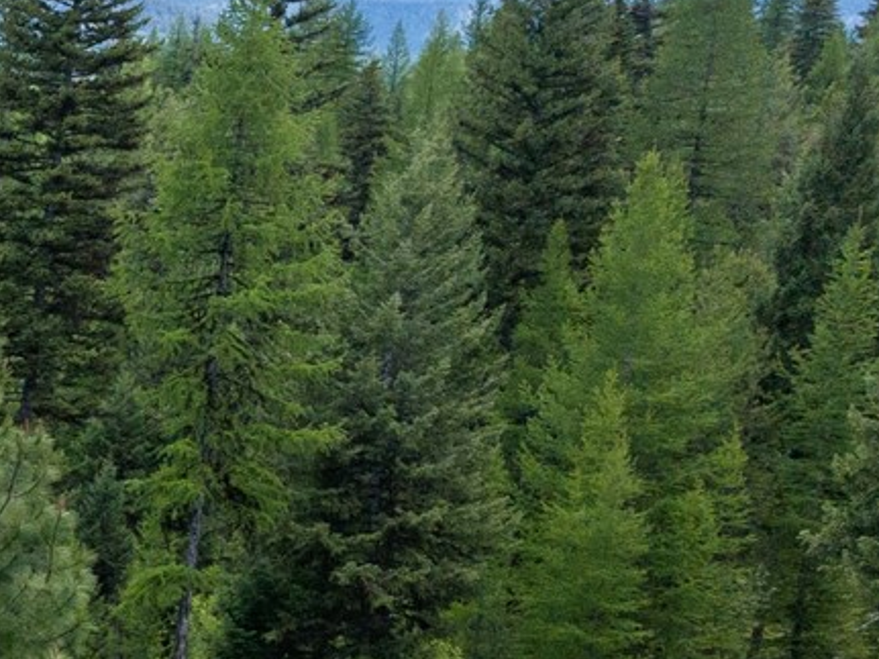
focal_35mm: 114
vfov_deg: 12.5
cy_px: 890
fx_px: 2894
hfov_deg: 14.8
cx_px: -754
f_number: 2.8
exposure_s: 1/4000
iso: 400
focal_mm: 12.29
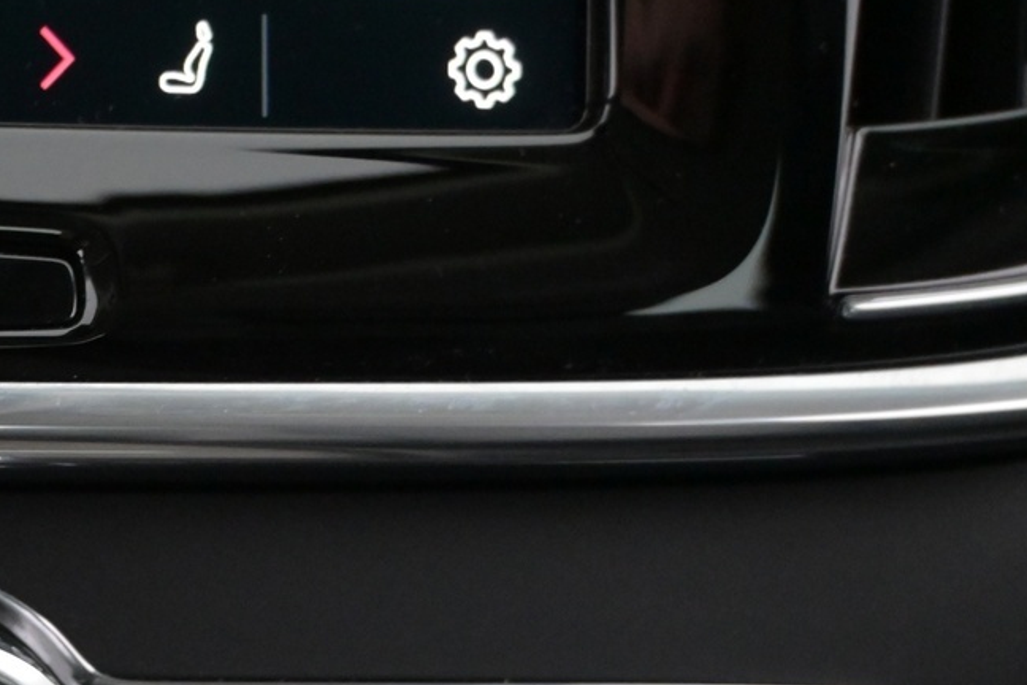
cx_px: -214
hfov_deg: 21.8
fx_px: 2460
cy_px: 842
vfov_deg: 15.2
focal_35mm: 86
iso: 4000
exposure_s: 1/40
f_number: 4.2
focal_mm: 23
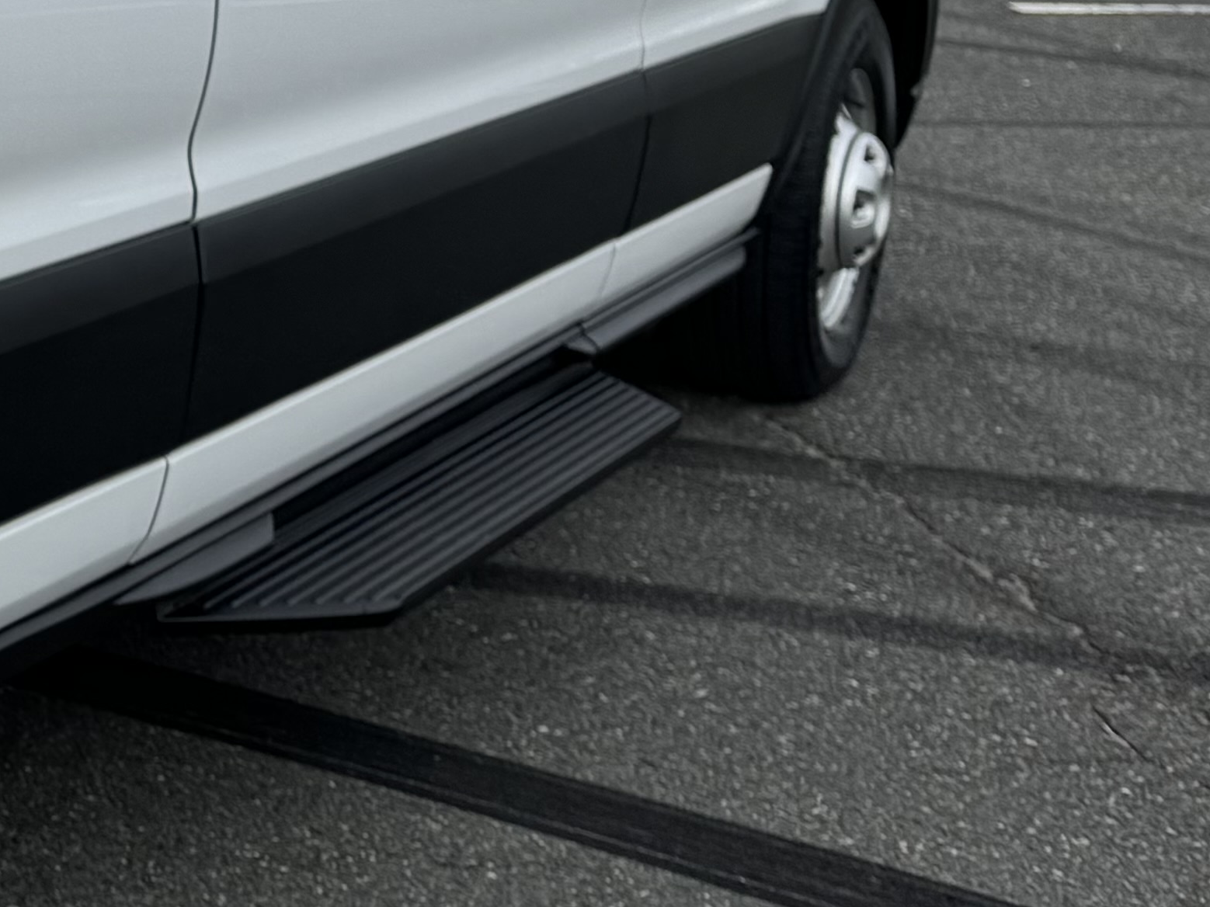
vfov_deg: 16.4
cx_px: -939
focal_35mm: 88
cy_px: -32
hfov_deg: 18.0
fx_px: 3076
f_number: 1.78
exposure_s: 1/4950
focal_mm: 6.76
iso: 80
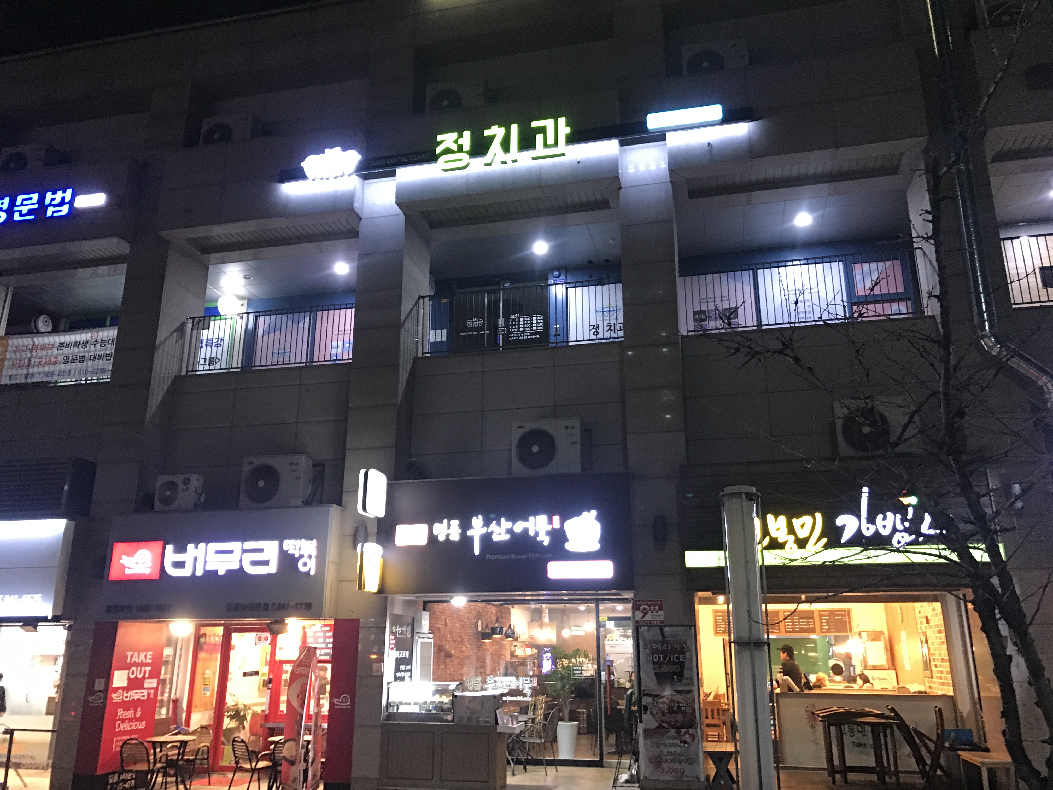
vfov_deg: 49.7
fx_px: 852
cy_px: 395
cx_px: 526
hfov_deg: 63.4
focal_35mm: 28
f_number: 1.8
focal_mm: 3.99
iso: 160
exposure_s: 1/30
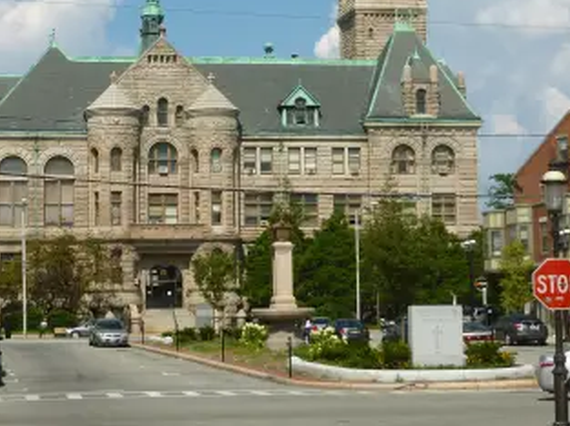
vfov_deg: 15.3
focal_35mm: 96
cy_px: 73
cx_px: 211
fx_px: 1579
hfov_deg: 20.4
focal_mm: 9
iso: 100
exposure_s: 1/1300
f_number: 3.9
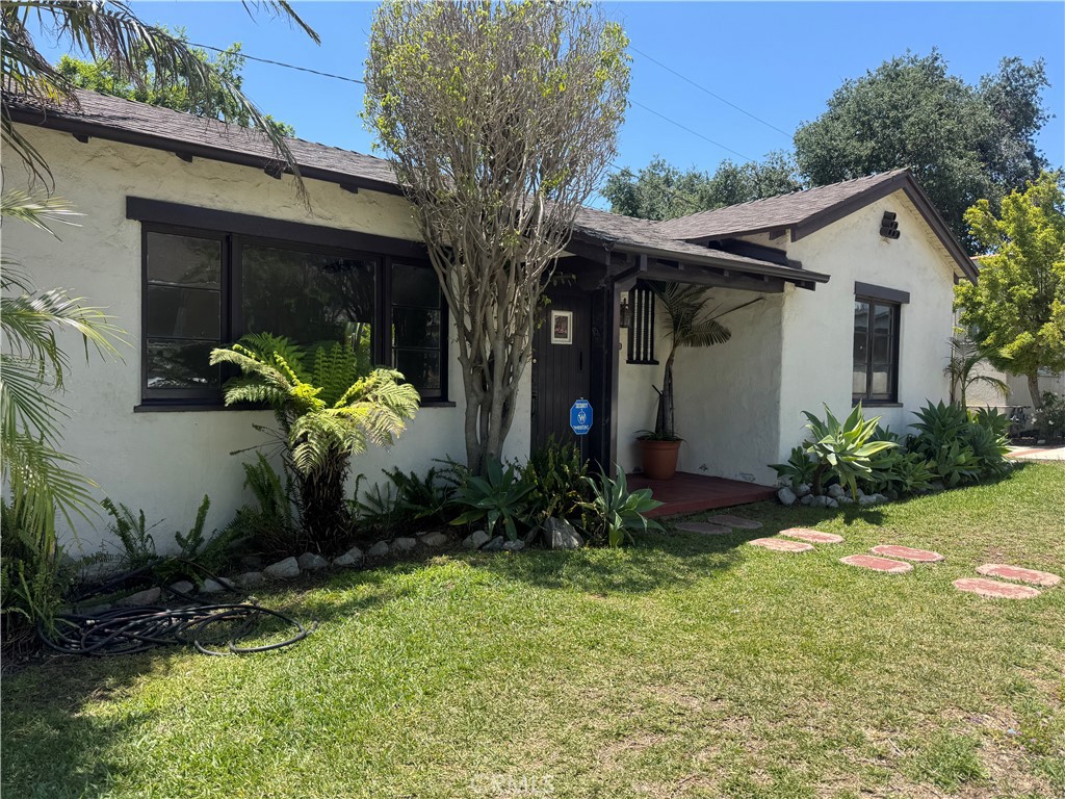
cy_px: 400
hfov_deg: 71.6
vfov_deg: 56.8
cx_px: 532
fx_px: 738
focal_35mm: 24
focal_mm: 6.76
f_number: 1.78
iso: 80
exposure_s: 1/2041
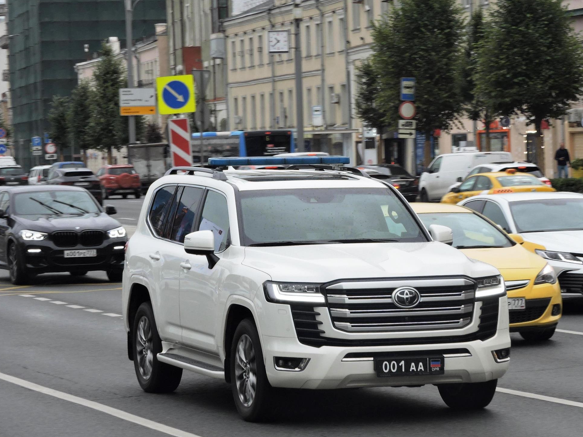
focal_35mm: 129
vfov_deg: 11.5
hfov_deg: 15.3
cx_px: 292
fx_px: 2172
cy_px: 219
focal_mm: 22.4
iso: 100
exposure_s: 1/200
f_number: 5
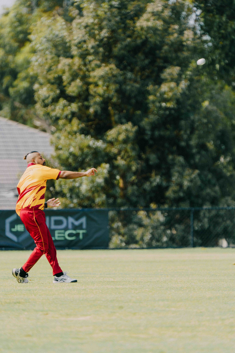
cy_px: 176
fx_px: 5875
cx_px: 118
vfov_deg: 3.4
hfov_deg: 2.3
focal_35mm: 600
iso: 250
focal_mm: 600
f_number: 6.3
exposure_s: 1/640
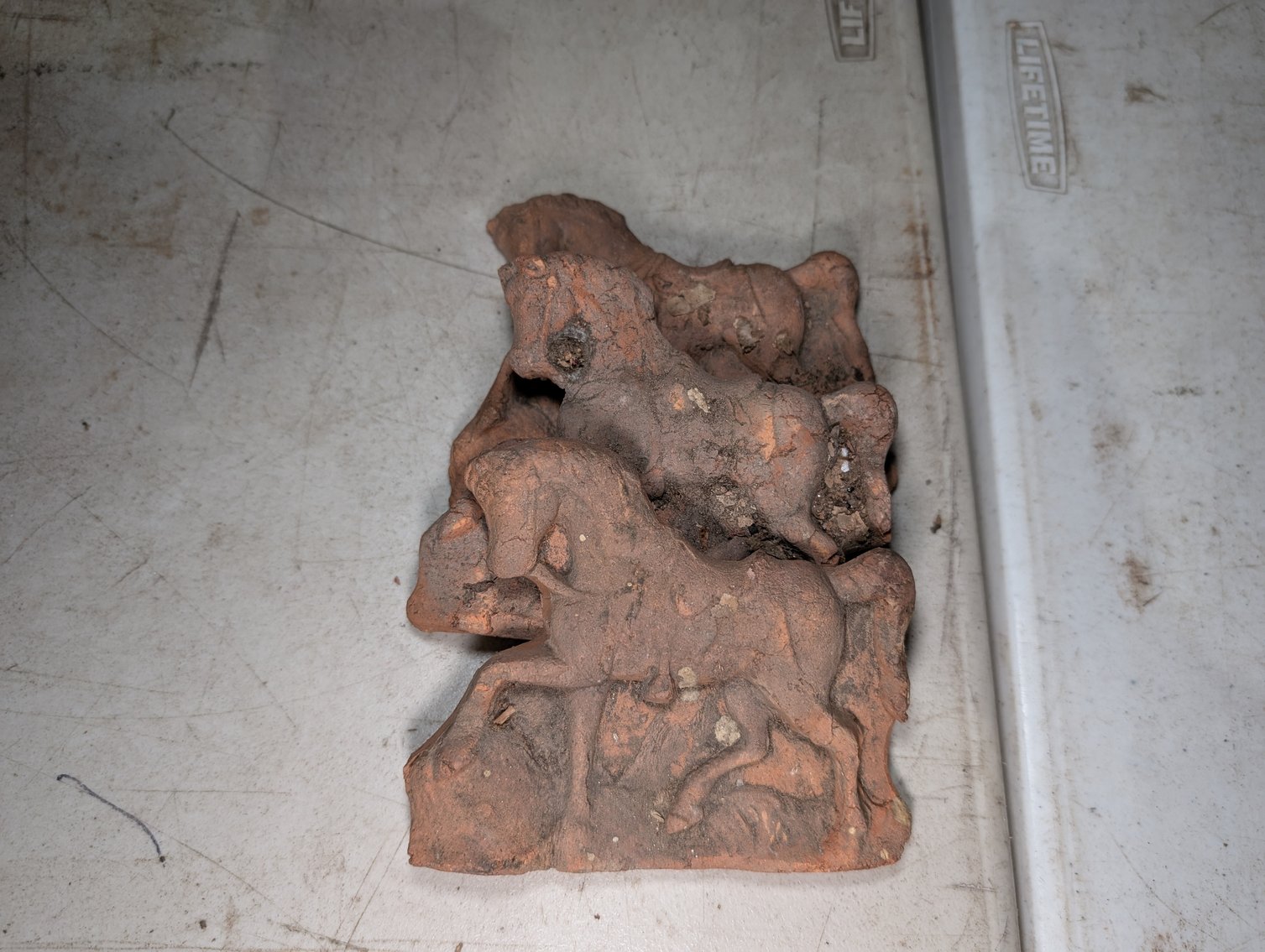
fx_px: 878
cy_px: 476
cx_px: 632
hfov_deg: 71.5
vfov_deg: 56.9
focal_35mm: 24
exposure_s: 1/141
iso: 79
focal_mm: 6.9
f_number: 1.68
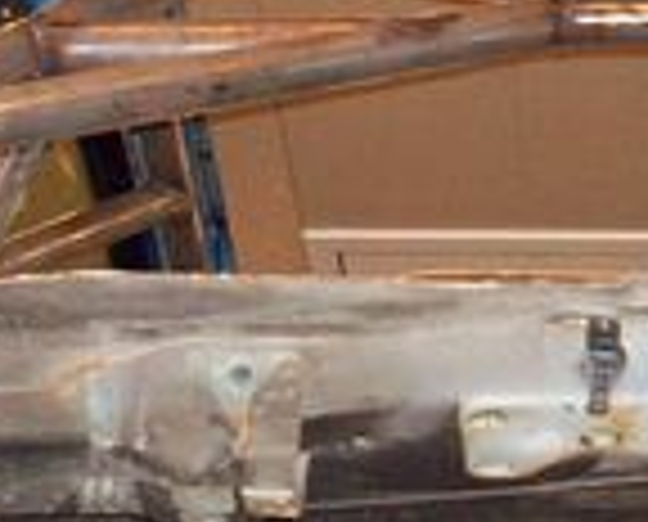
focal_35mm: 160
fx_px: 3077
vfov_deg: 9.7
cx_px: 616
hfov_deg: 11.9
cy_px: 356
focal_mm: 6.2
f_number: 2.8
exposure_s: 1/64
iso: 200
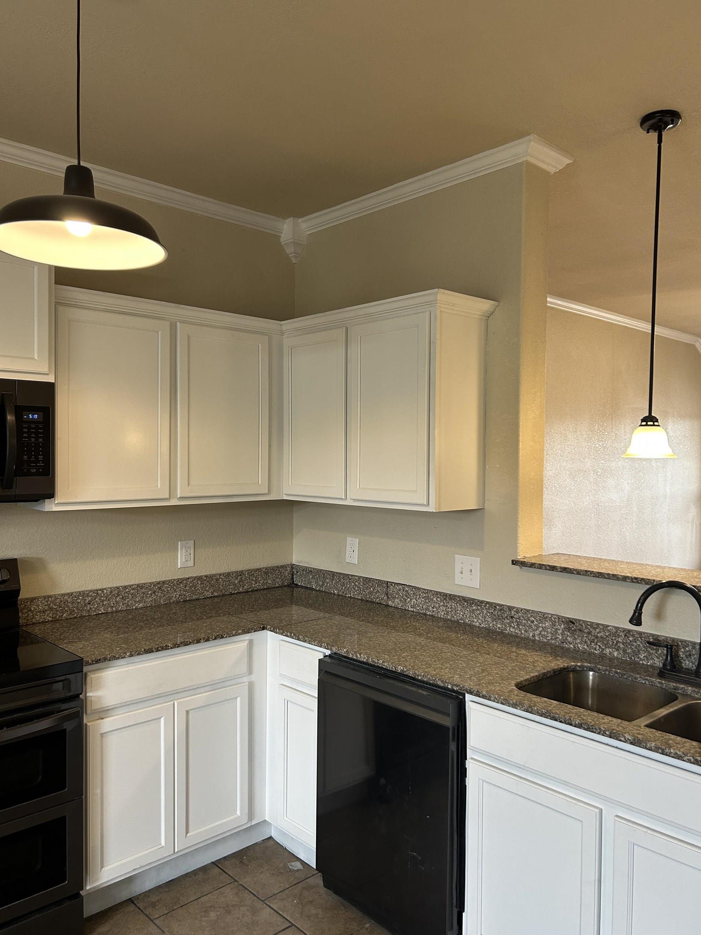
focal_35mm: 27
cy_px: 465
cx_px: 351
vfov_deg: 65.3
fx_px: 729
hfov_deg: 51.4
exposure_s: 1/60
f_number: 1.5
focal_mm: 5.7
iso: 125
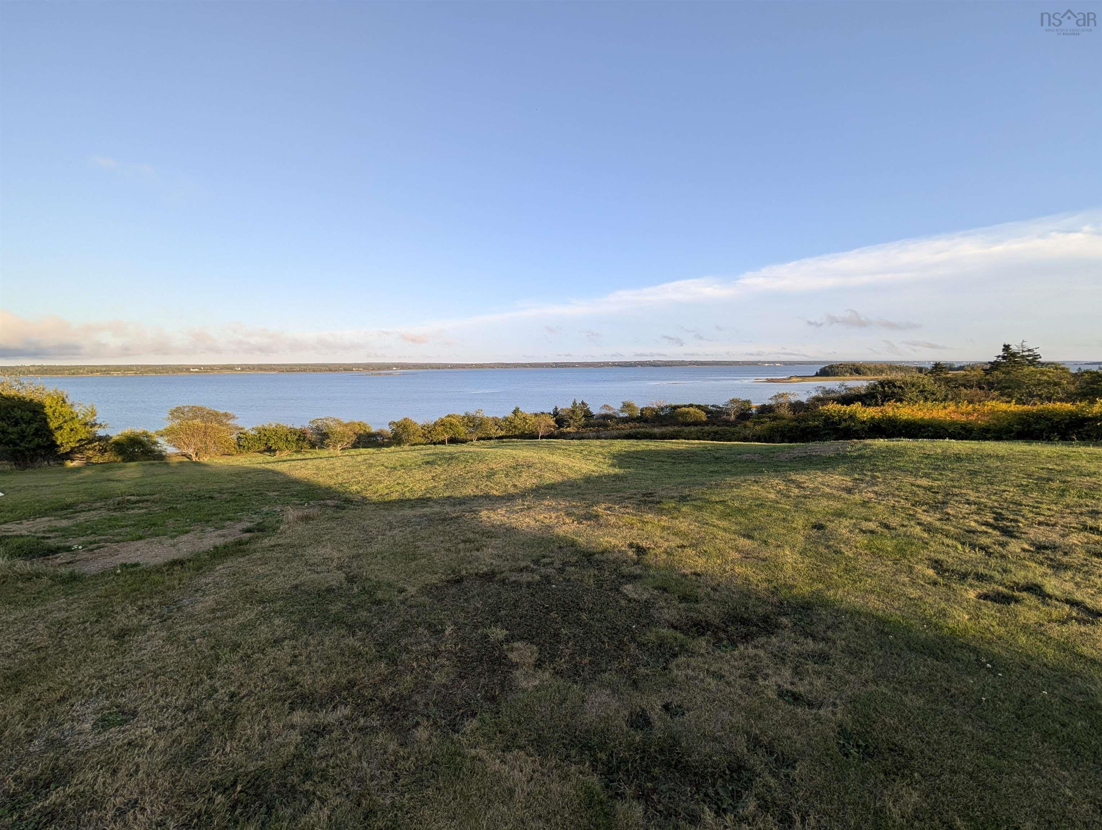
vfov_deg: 94.6
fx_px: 383
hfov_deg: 110.5
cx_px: 551
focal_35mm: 12
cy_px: 415
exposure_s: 1/1105
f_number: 1.7
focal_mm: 2.02
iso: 51
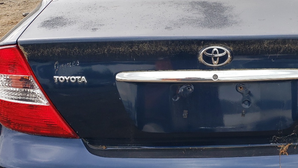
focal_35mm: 51
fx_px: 403
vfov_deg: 23.5
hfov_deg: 39.8
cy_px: 81
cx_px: 211
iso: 50
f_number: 1.5
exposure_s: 1/625
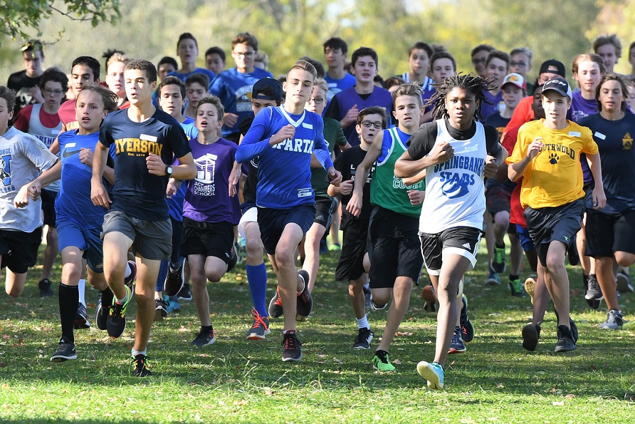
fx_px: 5292
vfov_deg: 4.6
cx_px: 318
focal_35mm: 300
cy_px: 212
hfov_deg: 6.9
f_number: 4
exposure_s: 1/800
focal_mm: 200
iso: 450
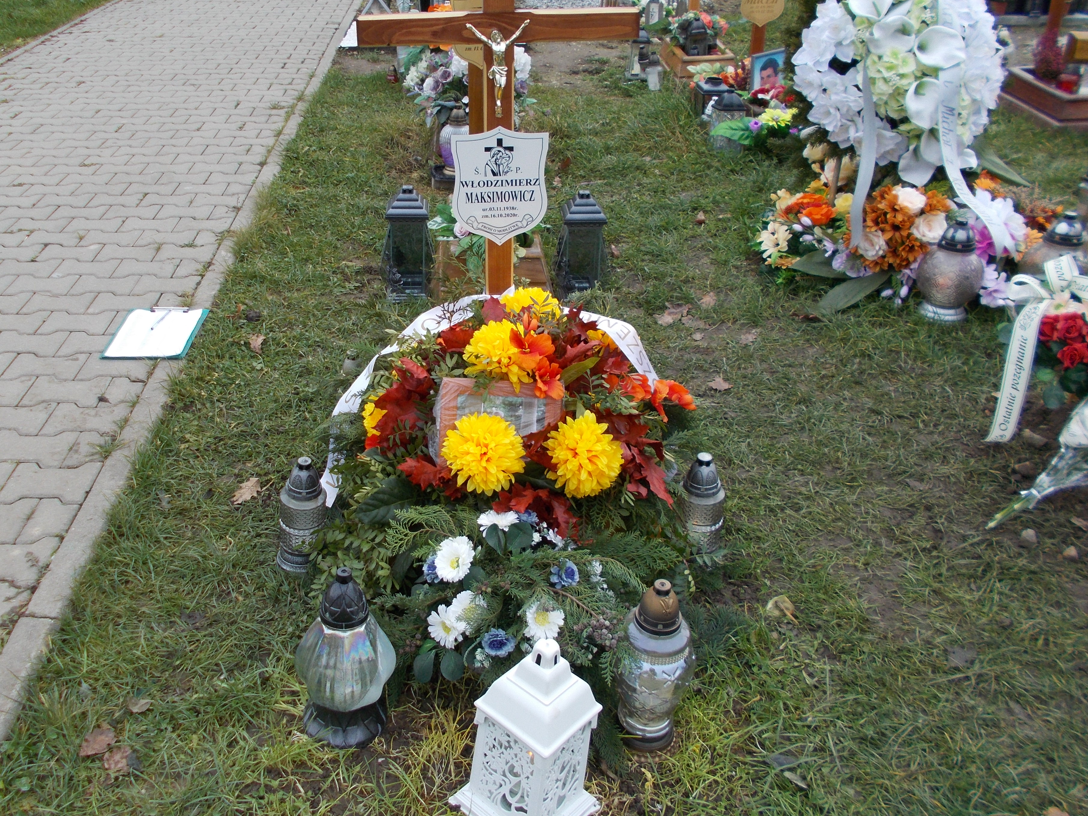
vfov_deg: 42.8
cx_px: 441
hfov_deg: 55.0
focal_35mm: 33
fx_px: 1037
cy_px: 334
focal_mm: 4.6
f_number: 3.2
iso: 80
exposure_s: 1/160
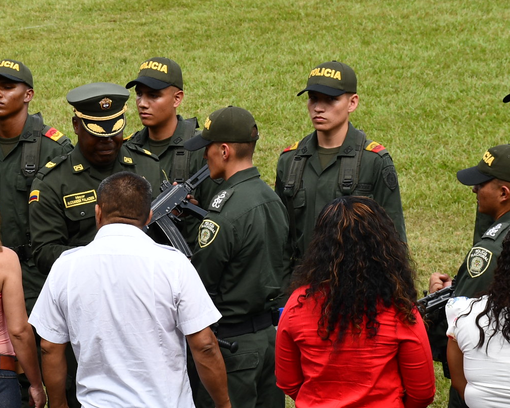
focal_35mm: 202
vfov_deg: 7.6
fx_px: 3049
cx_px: 29
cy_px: 297
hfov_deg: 9.5
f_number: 8
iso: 160
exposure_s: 1/250
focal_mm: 52
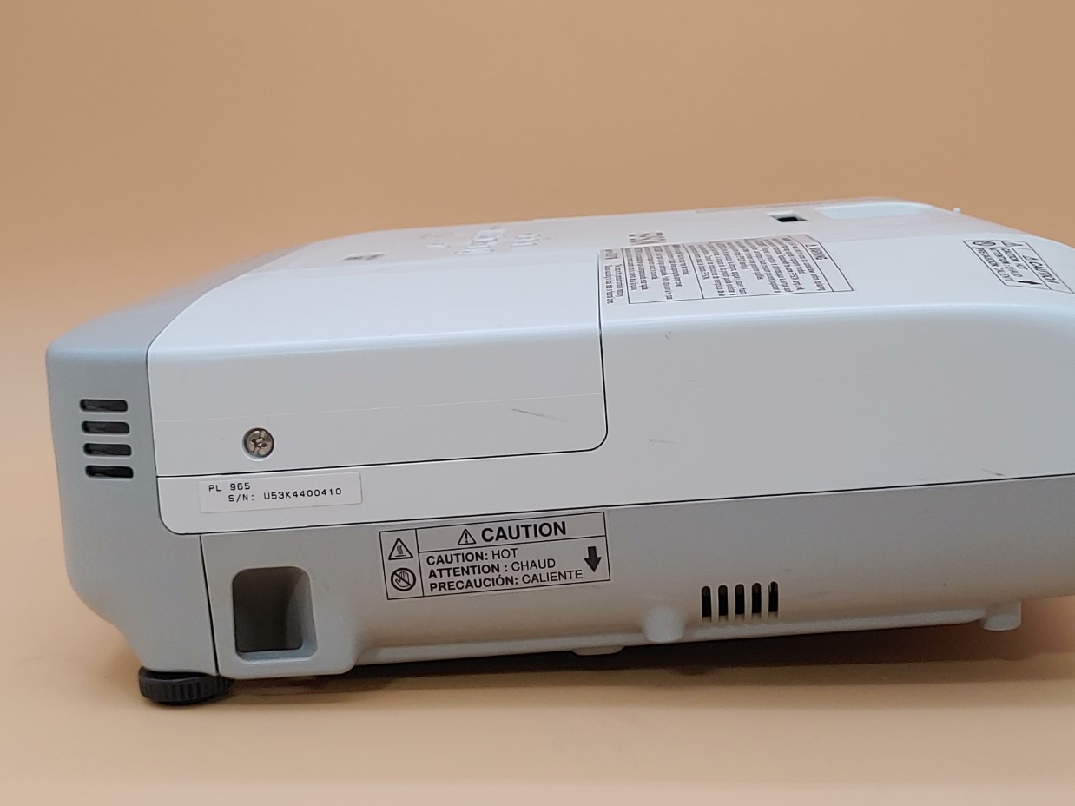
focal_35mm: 57
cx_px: 610
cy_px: 385
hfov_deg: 33.7
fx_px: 1770
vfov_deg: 25.6
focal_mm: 4.36
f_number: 1.8
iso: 50
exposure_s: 1/100
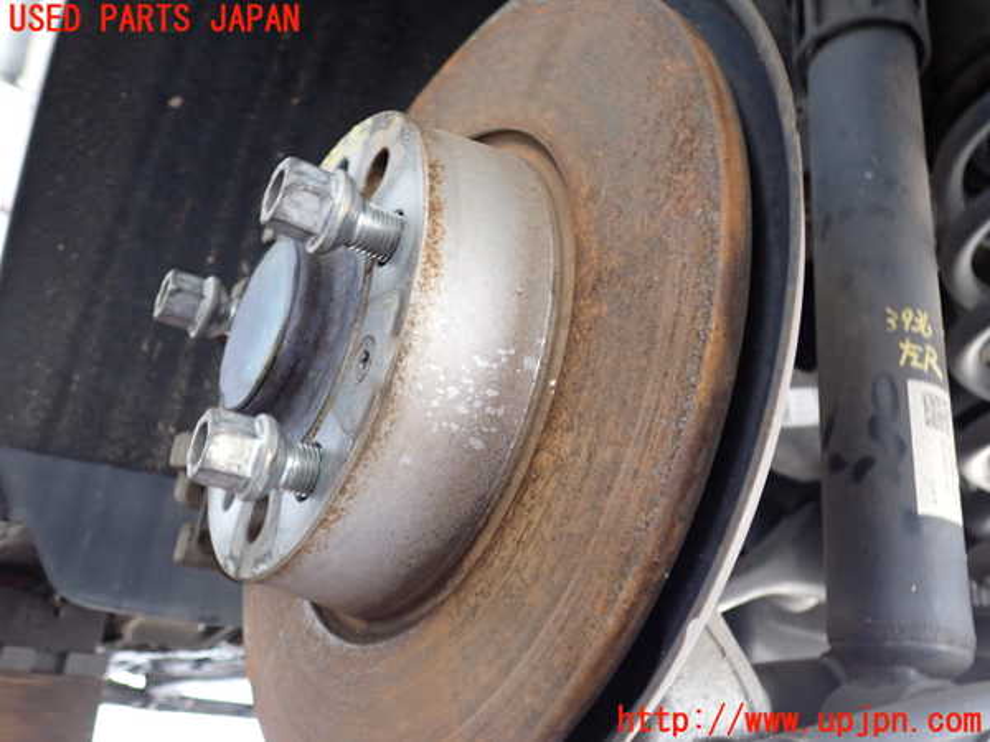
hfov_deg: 60.0
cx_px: 495
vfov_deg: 46.8
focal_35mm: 30
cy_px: 371
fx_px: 858
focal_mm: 5.4
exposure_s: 1/30
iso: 250
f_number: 2.3
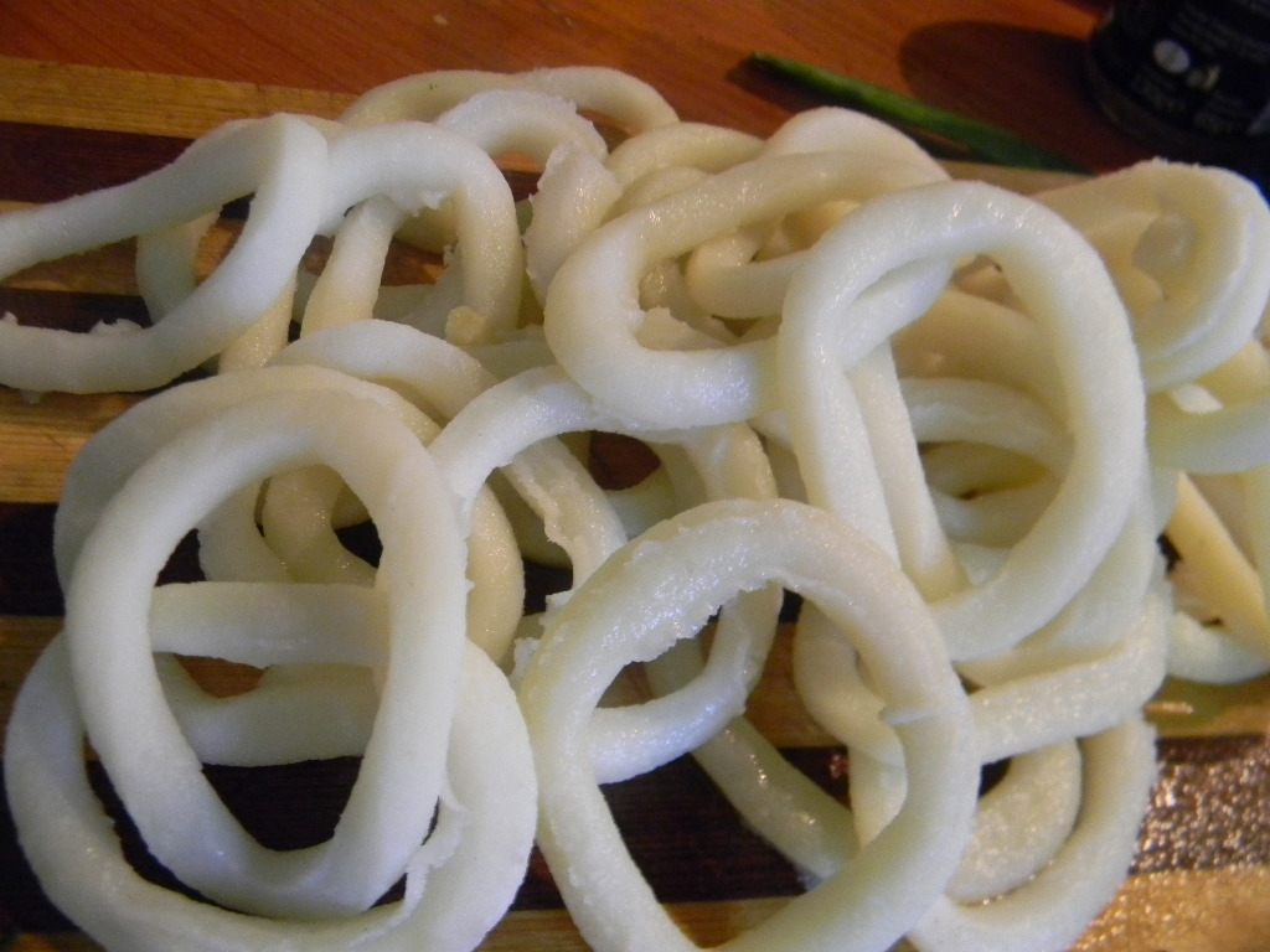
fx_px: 1027
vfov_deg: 49.7
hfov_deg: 63.4
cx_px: 635
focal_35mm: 28
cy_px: 476
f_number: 3.5
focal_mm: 5
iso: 400
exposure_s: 1/20.4
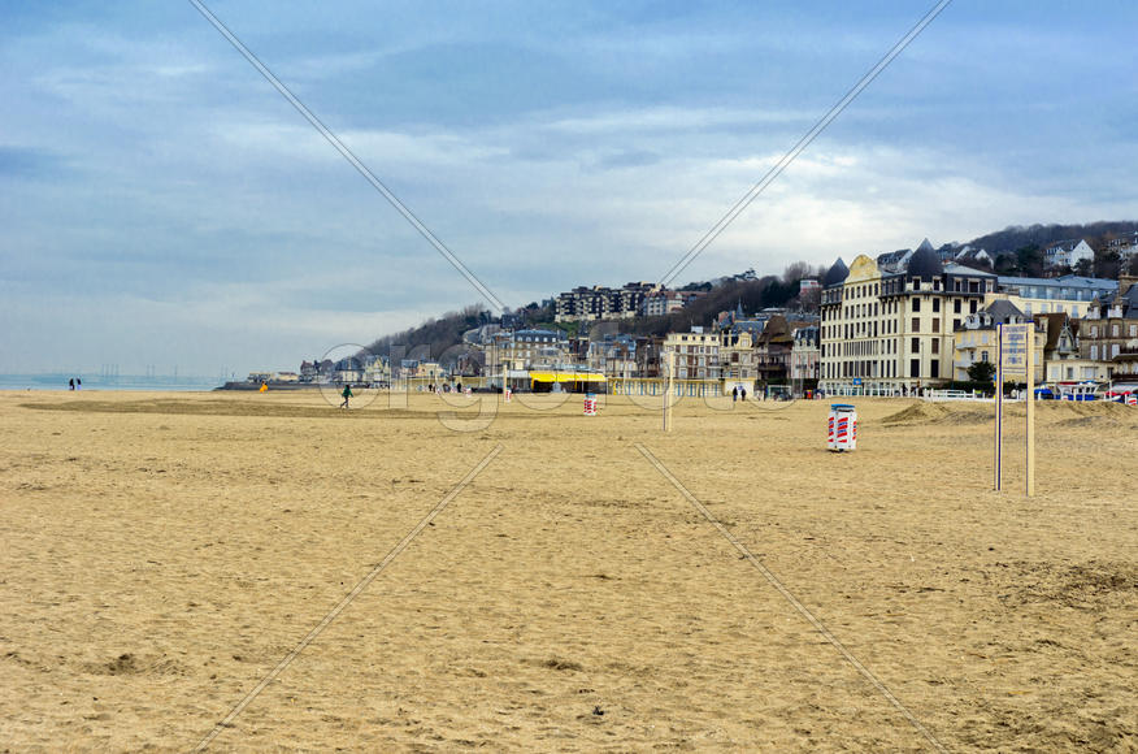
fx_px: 1893
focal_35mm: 60
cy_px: 377
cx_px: 569
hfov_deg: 33.5
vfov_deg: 22.5
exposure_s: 1/250
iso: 100
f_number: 5.6
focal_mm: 40
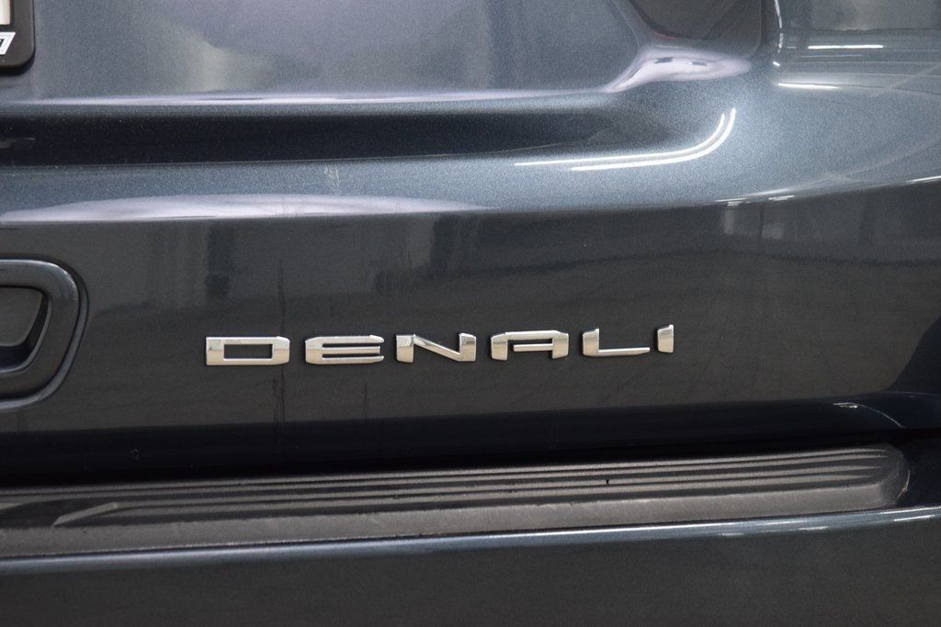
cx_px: 470
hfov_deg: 19.5
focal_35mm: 105
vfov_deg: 13.0
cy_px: 314
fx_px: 2745
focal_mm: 70
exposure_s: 1/30
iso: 1600
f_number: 6.3
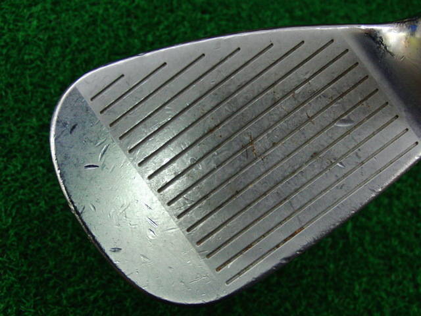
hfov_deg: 43.9
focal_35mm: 43
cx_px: 210
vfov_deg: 33.6
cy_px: 158
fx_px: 523
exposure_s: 1/80
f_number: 3.7
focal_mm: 7.54
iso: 320
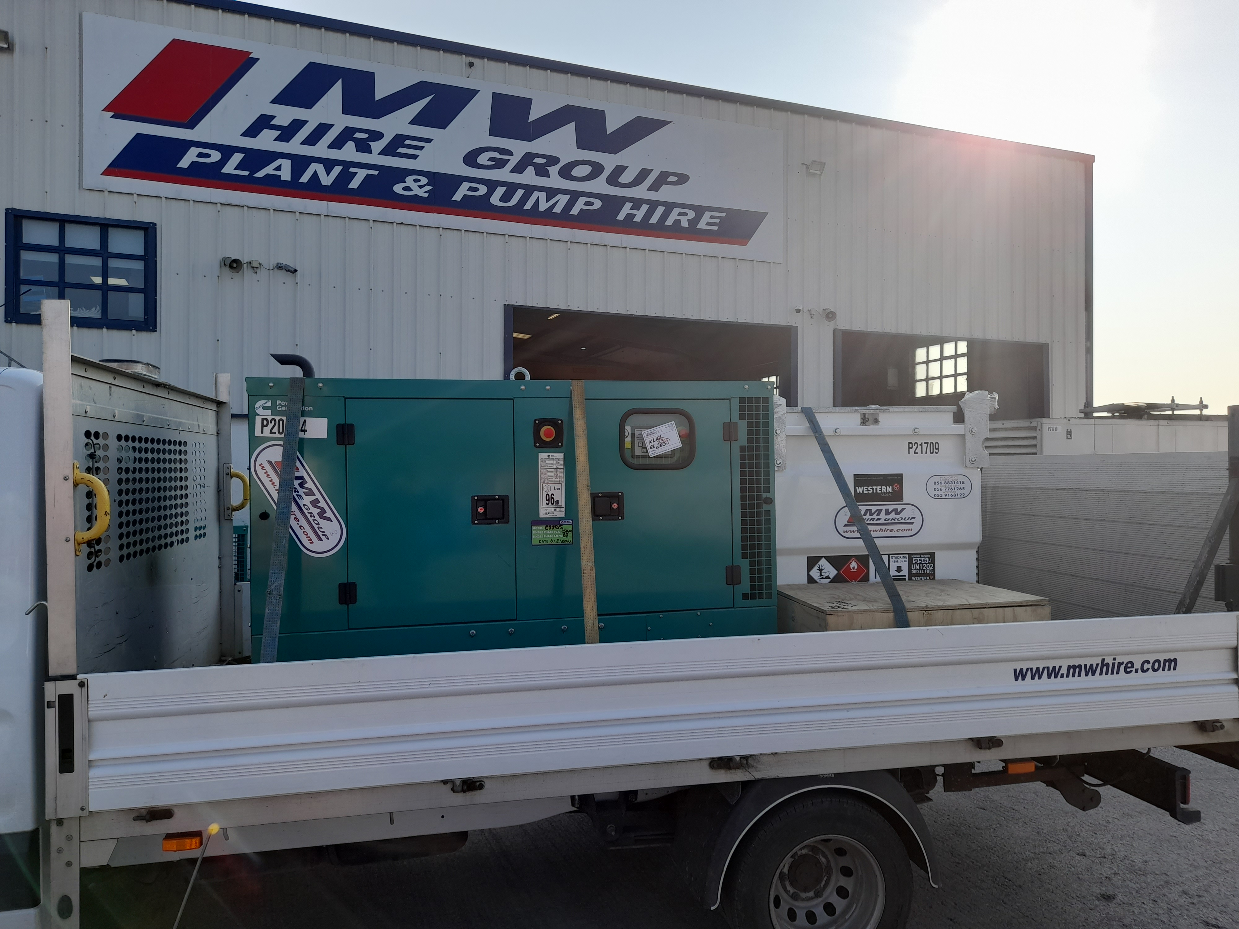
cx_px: 620
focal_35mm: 25
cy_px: 464
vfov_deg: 54.9
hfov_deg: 69.4
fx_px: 895
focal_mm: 4.6
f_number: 2
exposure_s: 1/430
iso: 20
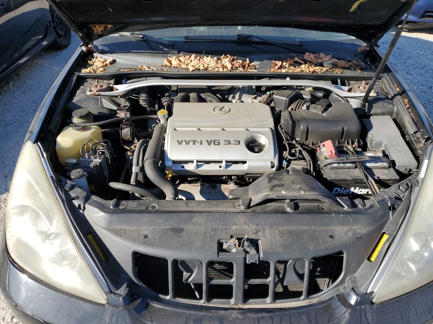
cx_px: 216
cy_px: 162
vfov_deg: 53.1
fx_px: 325
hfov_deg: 67.3
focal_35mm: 26
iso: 50
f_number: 1.5
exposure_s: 1/1667
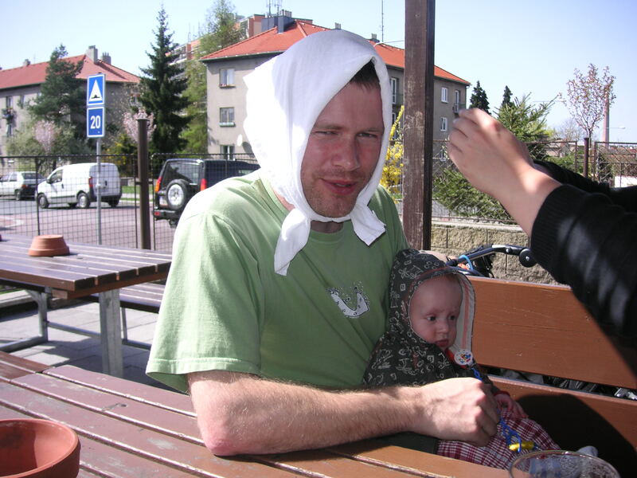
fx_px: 681
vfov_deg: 38.7
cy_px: 239
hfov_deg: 50.1
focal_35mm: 37
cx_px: 318
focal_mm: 6.1
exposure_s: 1/350
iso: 50
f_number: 2.8
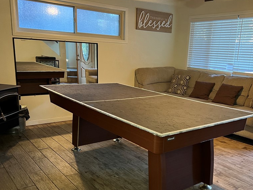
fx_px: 256
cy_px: 115
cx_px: 147
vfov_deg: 40.5
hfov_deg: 52.4
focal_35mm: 35
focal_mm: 5.7
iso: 500
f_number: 1.5
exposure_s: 1/40
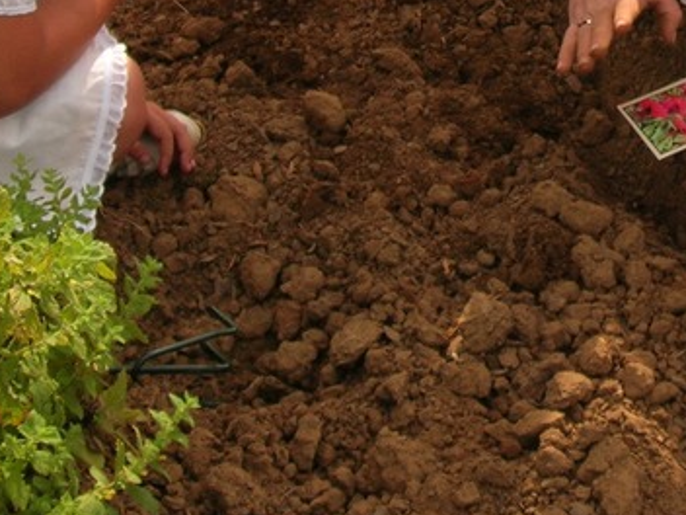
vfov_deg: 13.3
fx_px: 2140
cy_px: -115
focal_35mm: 108
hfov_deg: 17.7
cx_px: 727
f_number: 4.8
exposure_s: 1/364
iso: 64
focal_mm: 7.8
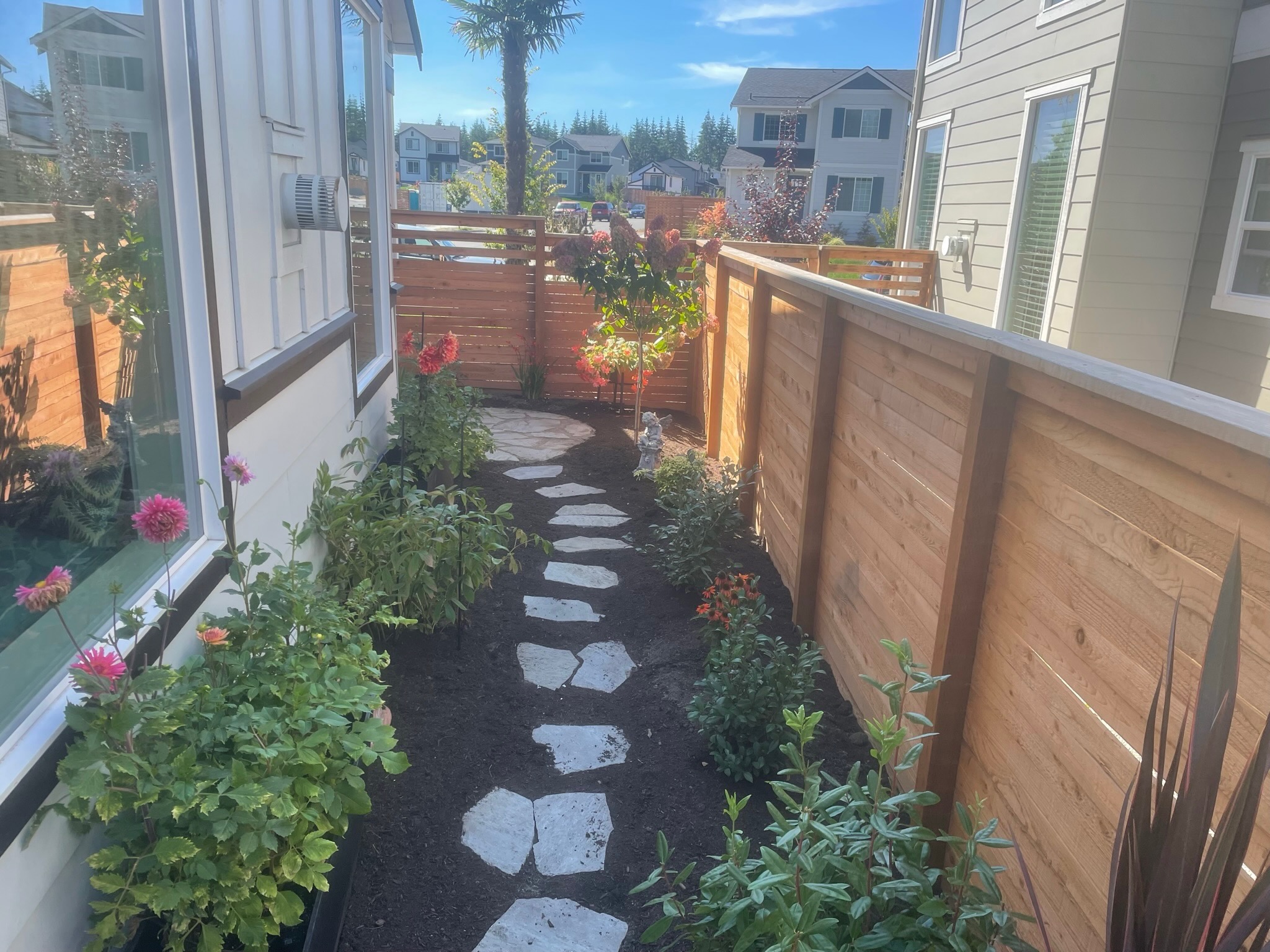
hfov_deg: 67.3
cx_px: 635
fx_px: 954
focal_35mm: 26
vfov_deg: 53.1
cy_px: 476
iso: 32
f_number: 1.6
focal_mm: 4.2
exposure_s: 1/729
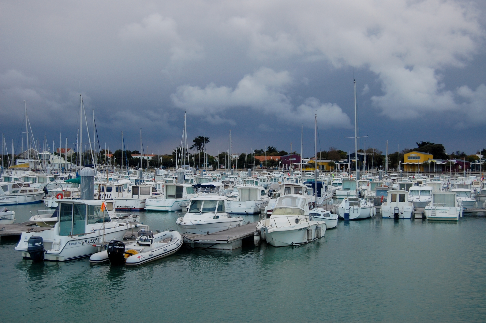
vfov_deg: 29.8
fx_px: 607
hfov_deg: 43.6
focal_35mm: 45
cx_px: 243
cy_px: 162
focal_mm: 30
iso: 360
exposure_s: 1/125
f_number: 5.6
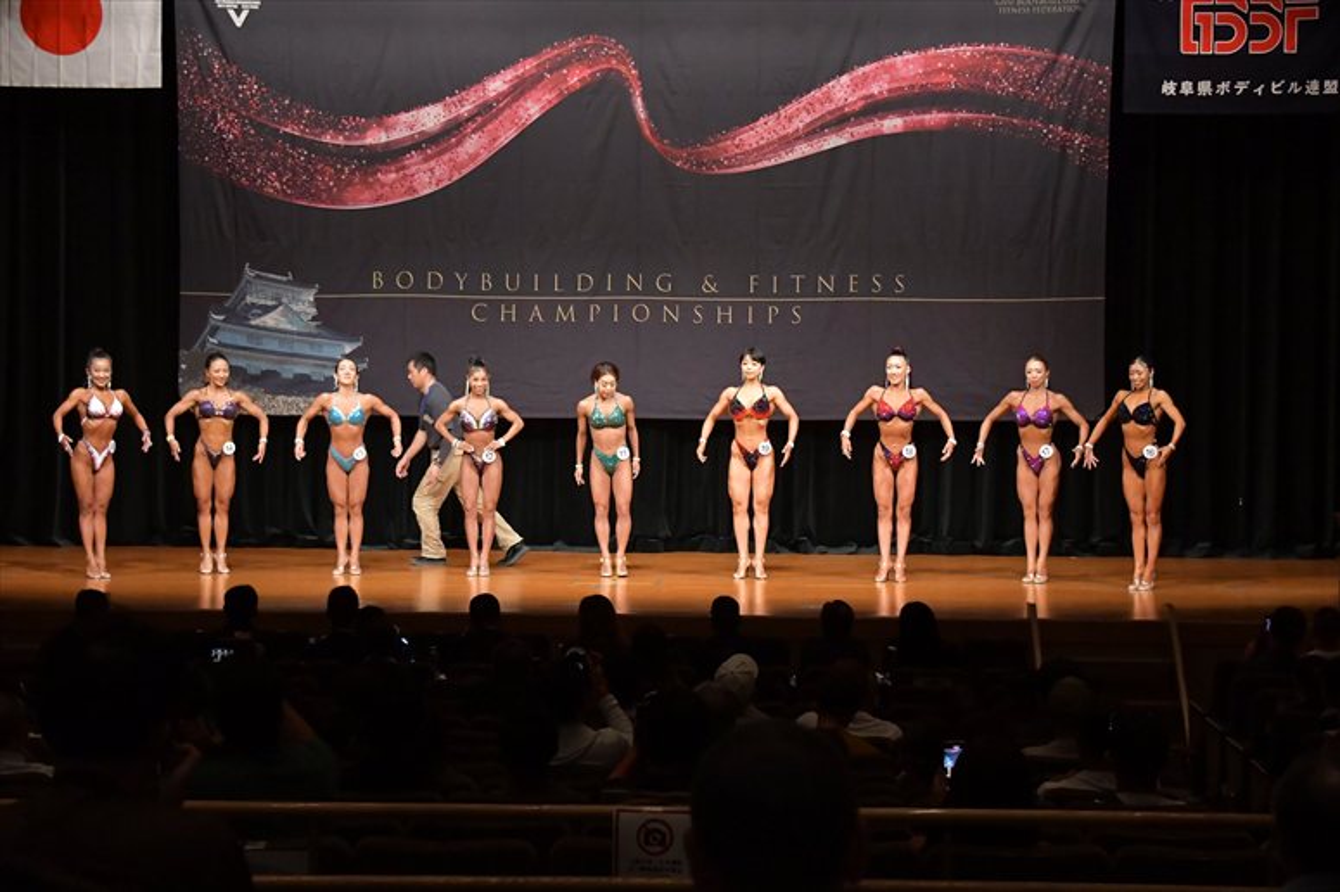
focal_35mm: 82
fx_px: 3051
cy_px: 446
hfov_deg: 24.8
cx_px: 670
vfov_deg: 16.6
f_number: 5.6
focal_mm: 55
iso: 6400
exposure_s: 1/400
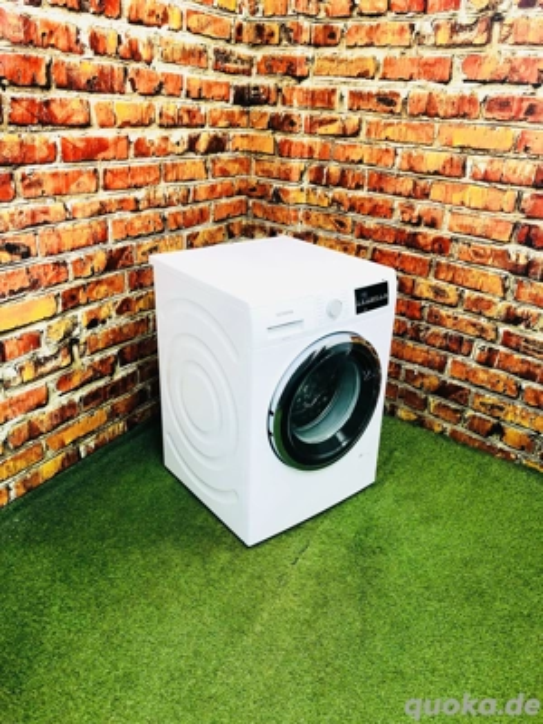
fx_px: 586
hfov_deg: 49.7
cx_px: 272
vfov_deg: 63.4
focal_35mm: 28
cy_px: 362
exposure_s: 1/24
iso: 40
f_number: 1.8
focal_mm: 3.99
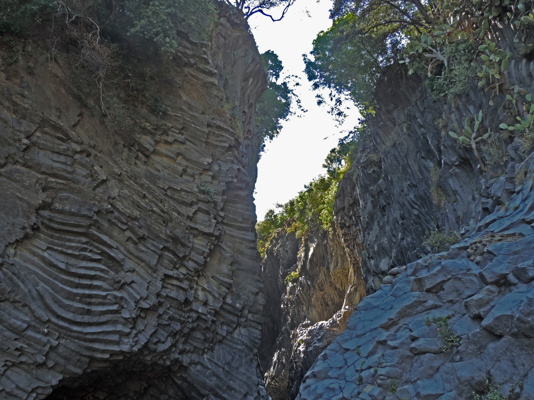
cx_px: 267
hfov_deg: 55.4
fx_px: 509
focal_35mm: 33
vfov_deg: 42.9
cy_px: 200
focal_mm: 5.8
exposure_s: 1/100
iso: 80
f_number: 3.2
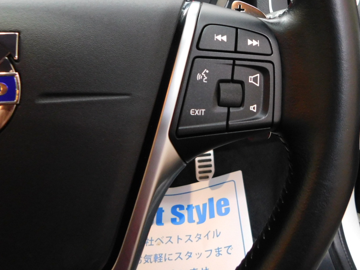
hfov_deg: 50.5
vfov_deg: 38.8
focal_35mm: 36
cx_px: 238
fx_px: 374
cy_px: 72
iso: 400
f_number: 3
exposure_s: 1/10
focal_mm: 4
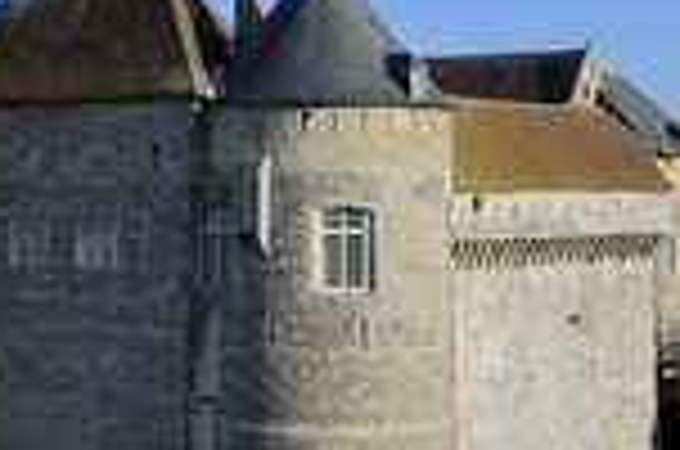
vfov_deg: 12.9
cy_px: 256
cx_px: -52
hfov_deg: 18.6
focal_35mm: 106
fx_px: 1998
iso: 200
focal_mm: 38
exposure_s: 1/250
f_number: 9
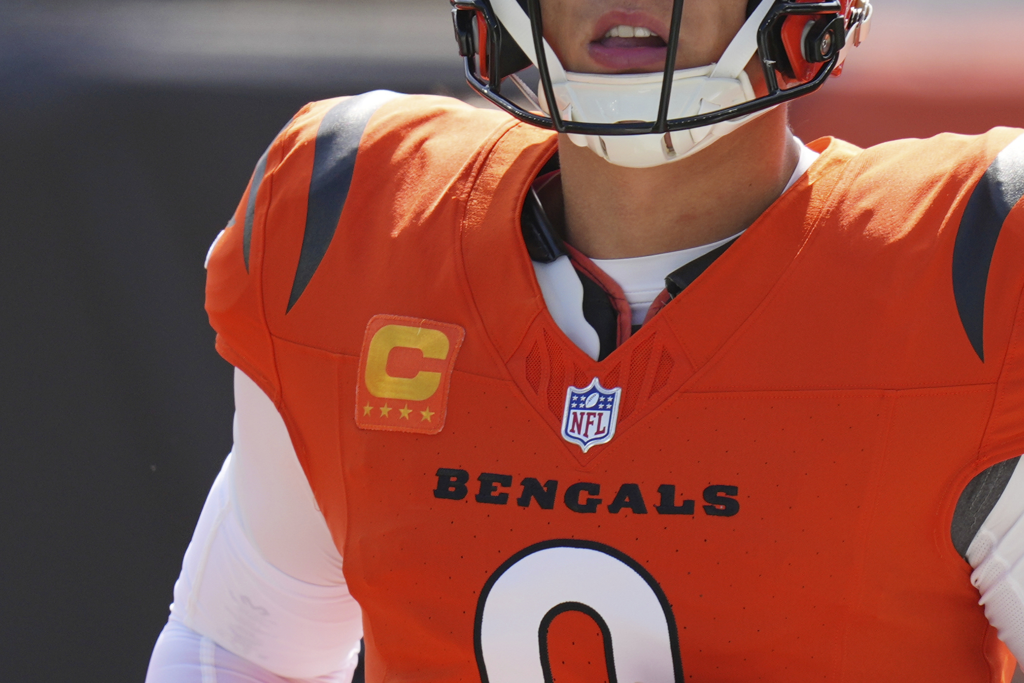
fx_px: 45482
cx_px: 681
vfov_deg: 0.9
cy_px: 425
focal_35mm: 1599
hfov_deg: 1.3
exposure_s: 1/1600
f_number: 2.8
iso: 125
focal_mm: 400
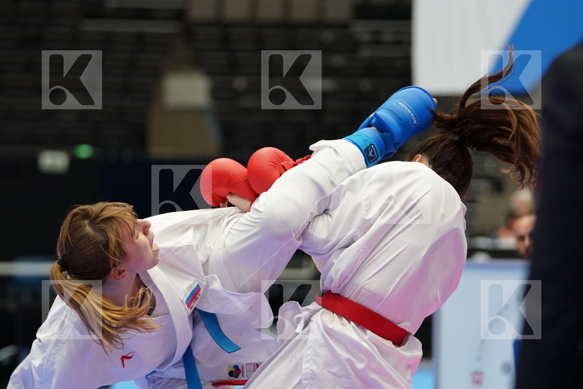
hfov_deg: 11.6
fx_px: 2866
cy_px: 194
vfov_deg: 7.8
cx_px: 292
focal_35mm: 177
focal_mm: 118
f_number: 2.8
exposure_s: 1/1000
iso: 3200
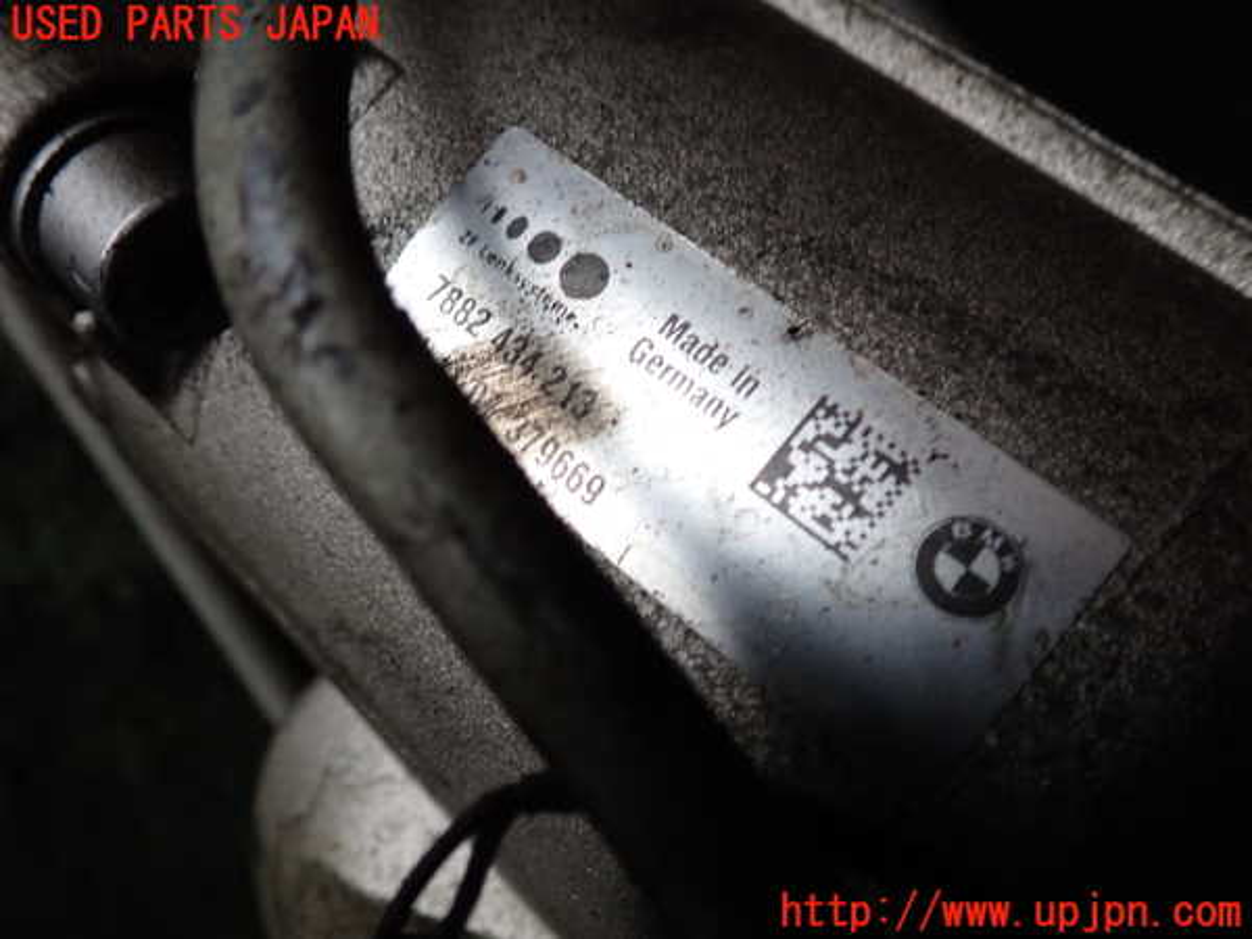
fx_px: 1085
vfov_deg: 46.8
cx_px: 626
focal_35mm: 30
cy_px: 470
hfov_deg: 60.0
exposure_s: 1/50
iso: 200
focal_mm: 5.4
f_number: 2.3
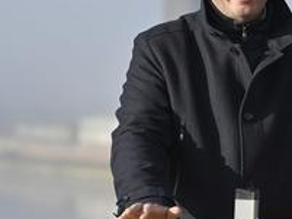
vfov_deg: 8.4
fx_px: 1494
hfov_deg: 11.1
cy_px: 99
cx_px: 258
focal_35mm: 177
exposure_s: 1/1600
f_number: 2.8
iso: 64
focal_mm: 82
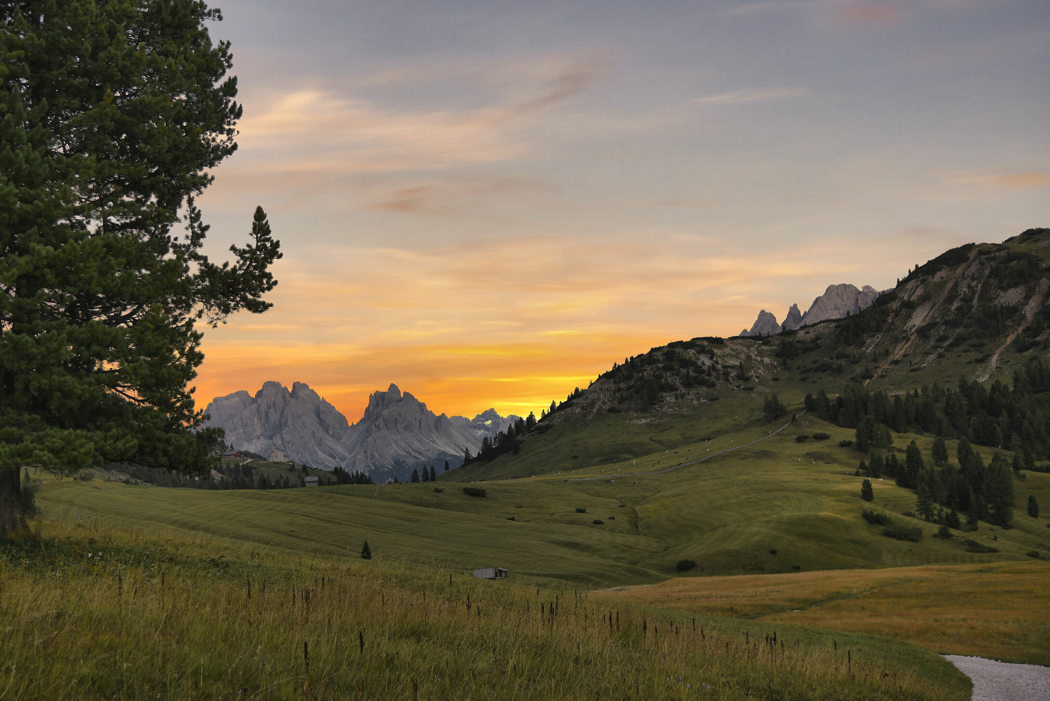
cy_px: 362
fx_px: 1604
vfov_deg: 24.6
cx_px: 478
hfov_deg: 36.2
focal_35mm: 55
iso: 100
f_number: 4
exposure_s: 1/30
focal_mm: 50
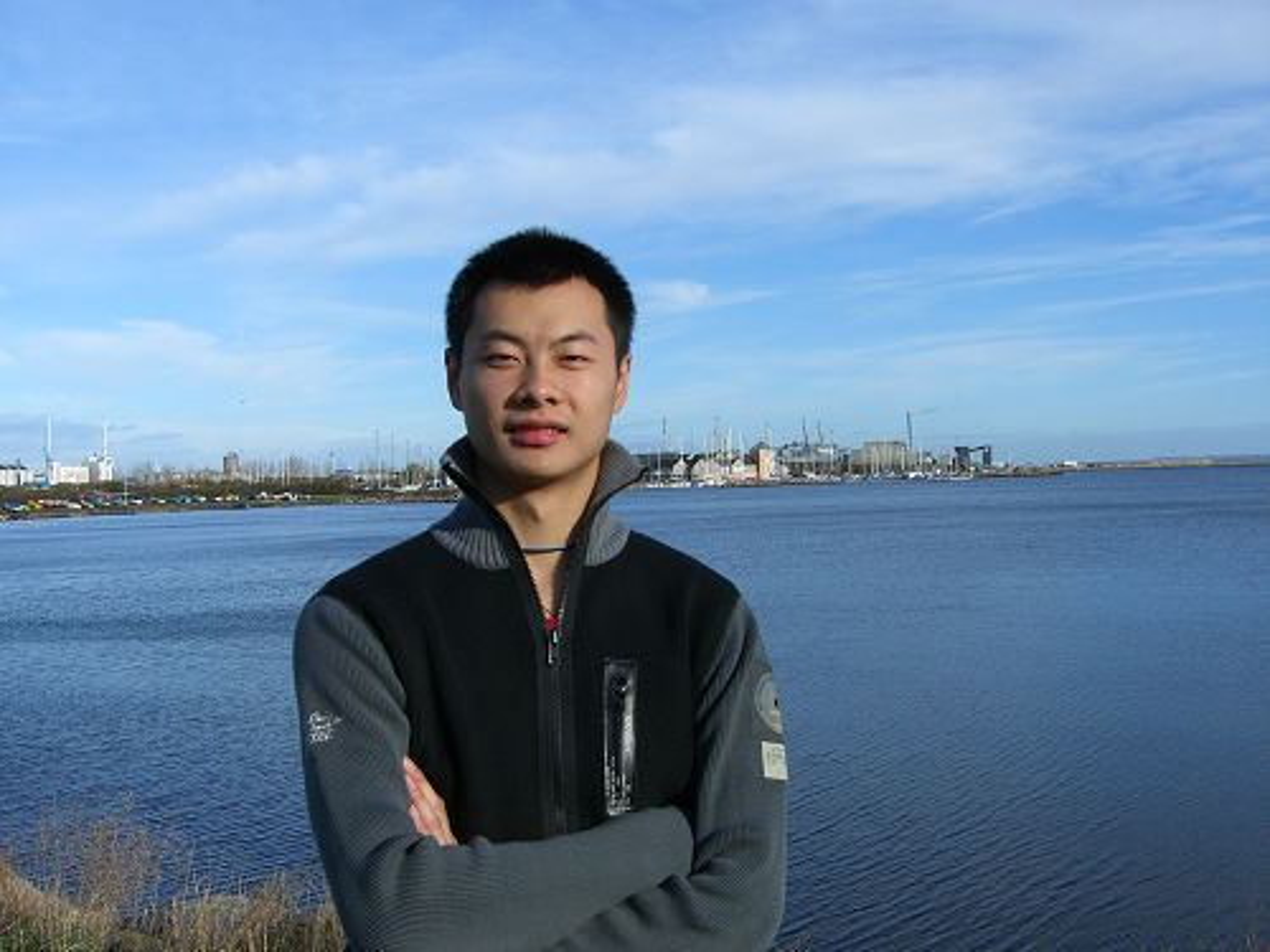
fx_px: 1394
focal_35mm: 38
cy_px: 476
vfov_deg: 37.7
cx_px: 635
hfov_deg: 49.0
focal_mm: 6.2
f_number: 4.3
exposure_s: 1/640
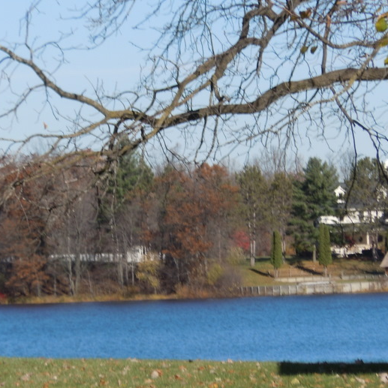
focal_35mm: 268
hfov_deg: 6.5
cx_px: 196
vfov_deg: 6.5
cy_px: 195
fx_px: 3399
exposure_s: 1/500
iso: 100
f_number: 5.6
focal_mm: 35
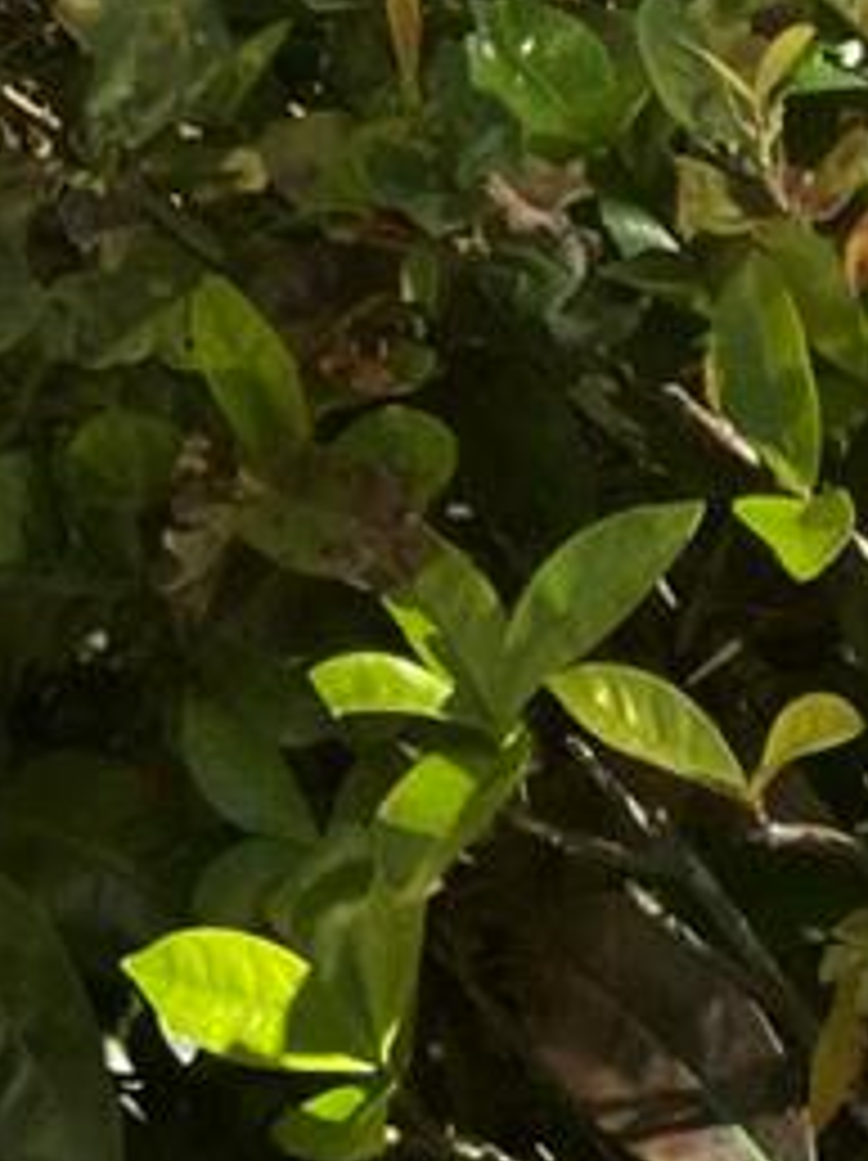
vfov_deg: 10.1
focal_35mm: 155
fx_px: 5191
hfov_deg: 9.1
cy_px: -2115
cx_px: -693
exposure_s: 1/2618
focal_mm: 4.2
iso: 32
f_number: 1.6
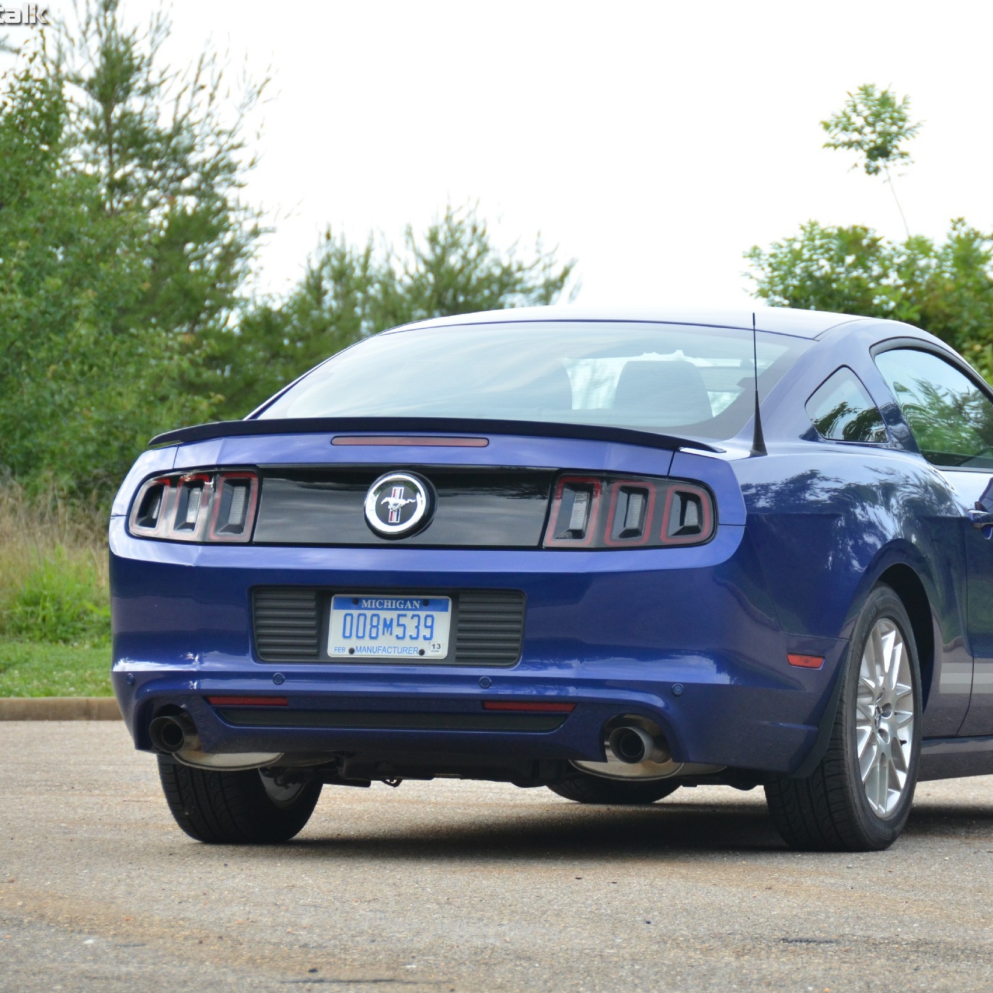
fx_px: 7497
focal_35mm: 231
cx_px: 665
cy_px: 497
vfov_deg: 7.6
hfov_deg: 7.6
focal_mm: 120
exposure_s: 1/640
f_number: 5.3
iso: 800
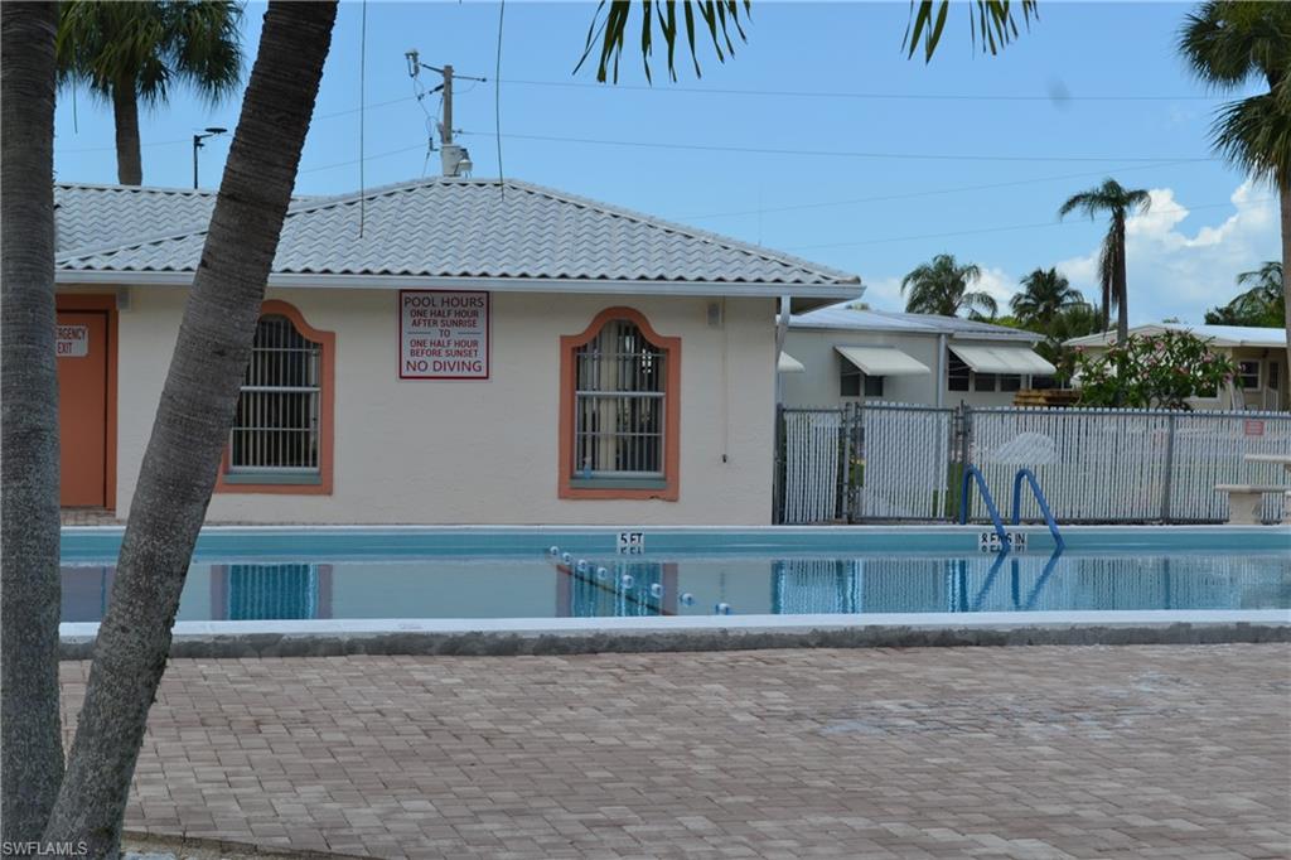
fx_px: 2151
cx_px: 646
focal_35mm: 60
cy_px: 430
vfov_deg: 22.6
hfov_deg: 33.4
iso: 100
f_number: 8
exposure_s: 1/250
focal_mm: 40
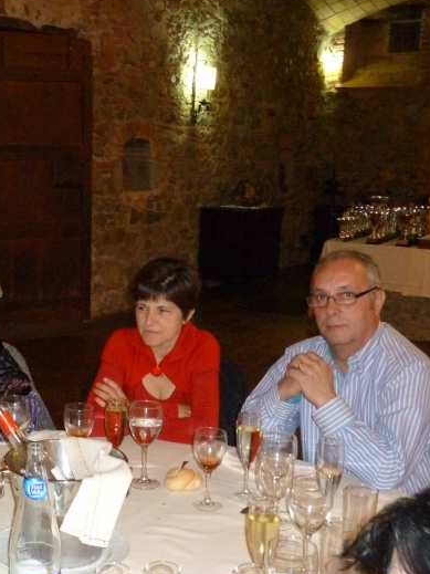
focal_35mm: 54
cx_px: 61
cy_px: 315
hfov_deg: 26.3
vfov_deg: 35.5
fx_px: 895
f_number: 3.8
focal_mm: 6.3
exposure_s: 1/15
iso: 500
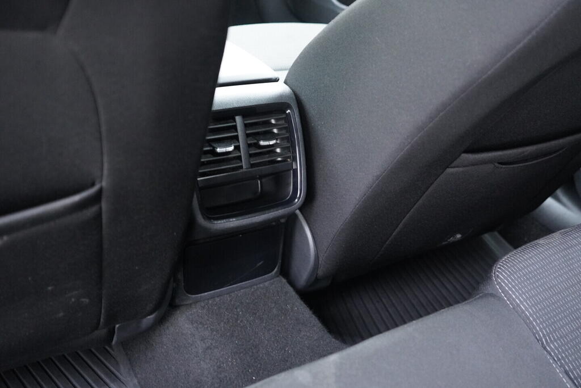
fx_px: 581
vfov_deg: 36.9
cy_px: 194
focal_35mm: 36
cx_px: 290
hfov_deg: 53.1
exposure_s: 1/40
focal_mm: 24
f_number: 2.8
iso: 2500
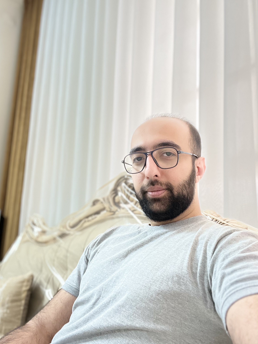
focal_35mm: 31
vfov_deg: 58.3
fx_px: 308
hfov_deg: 45.4
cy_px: 174
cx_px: 126
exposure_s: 1/50
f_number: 2.2
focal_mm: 2.71
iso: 100
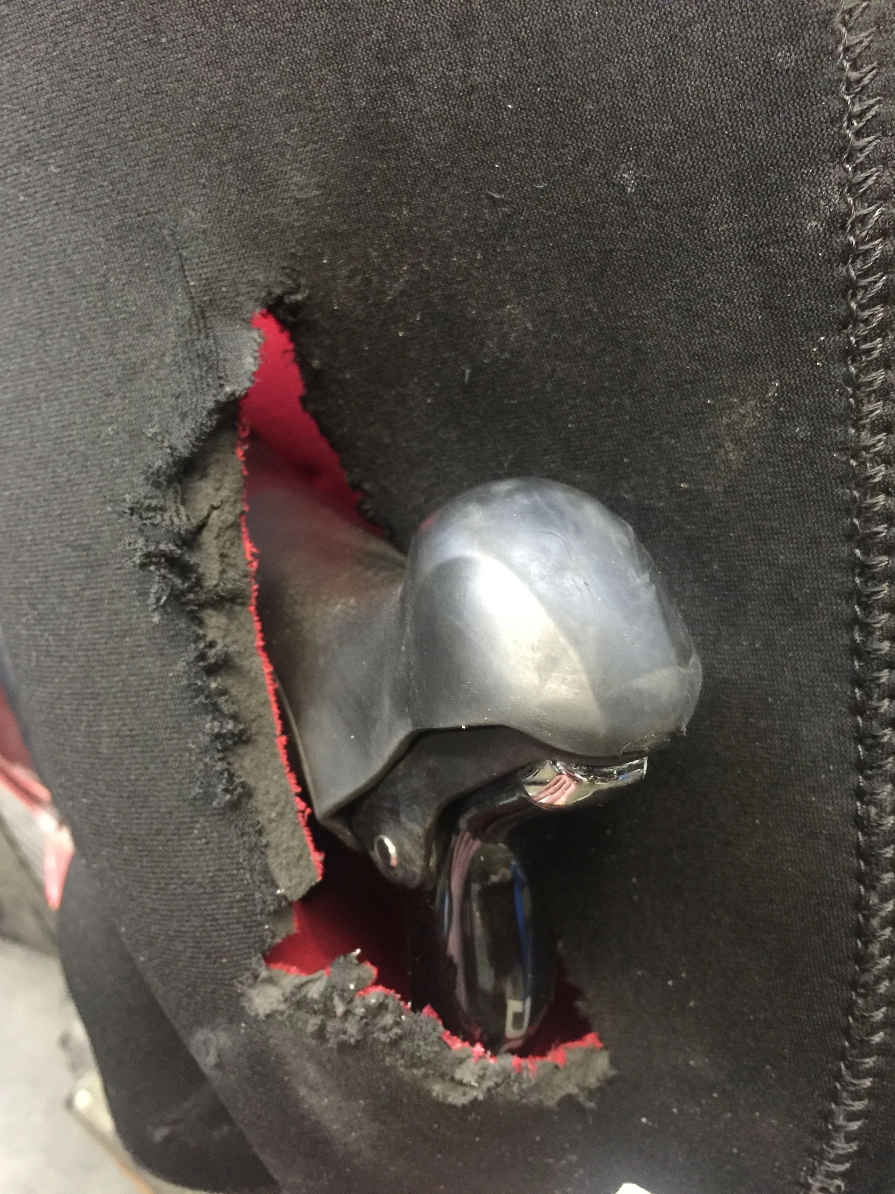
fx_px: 1000
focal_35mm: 29
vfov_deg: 61.7
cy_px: 597
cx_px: 448
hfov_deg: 48.2
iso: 100
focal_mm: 4.15
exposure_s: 1/4
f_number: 2.2
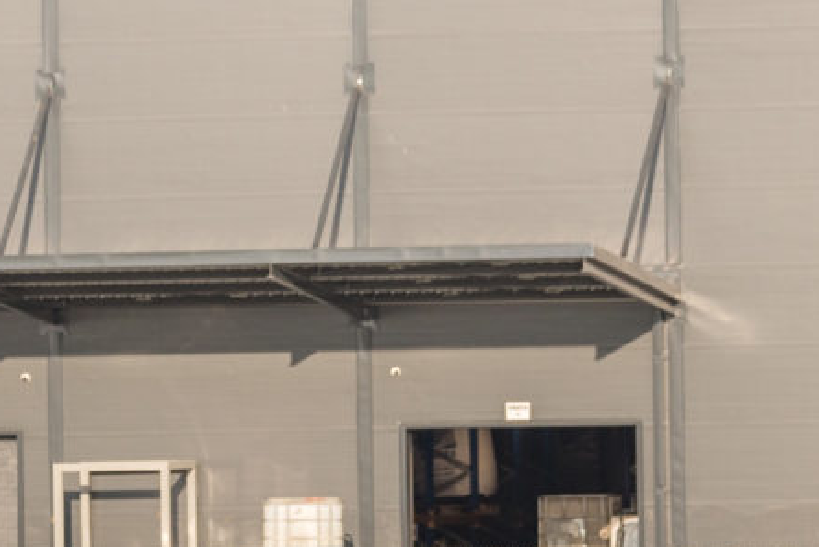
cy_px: -6
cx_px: 63
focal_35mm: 633
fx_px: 14405
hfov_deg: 3.3
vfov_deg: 2.2
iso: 100
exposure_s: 1/1600
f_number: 2.8
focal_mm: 110
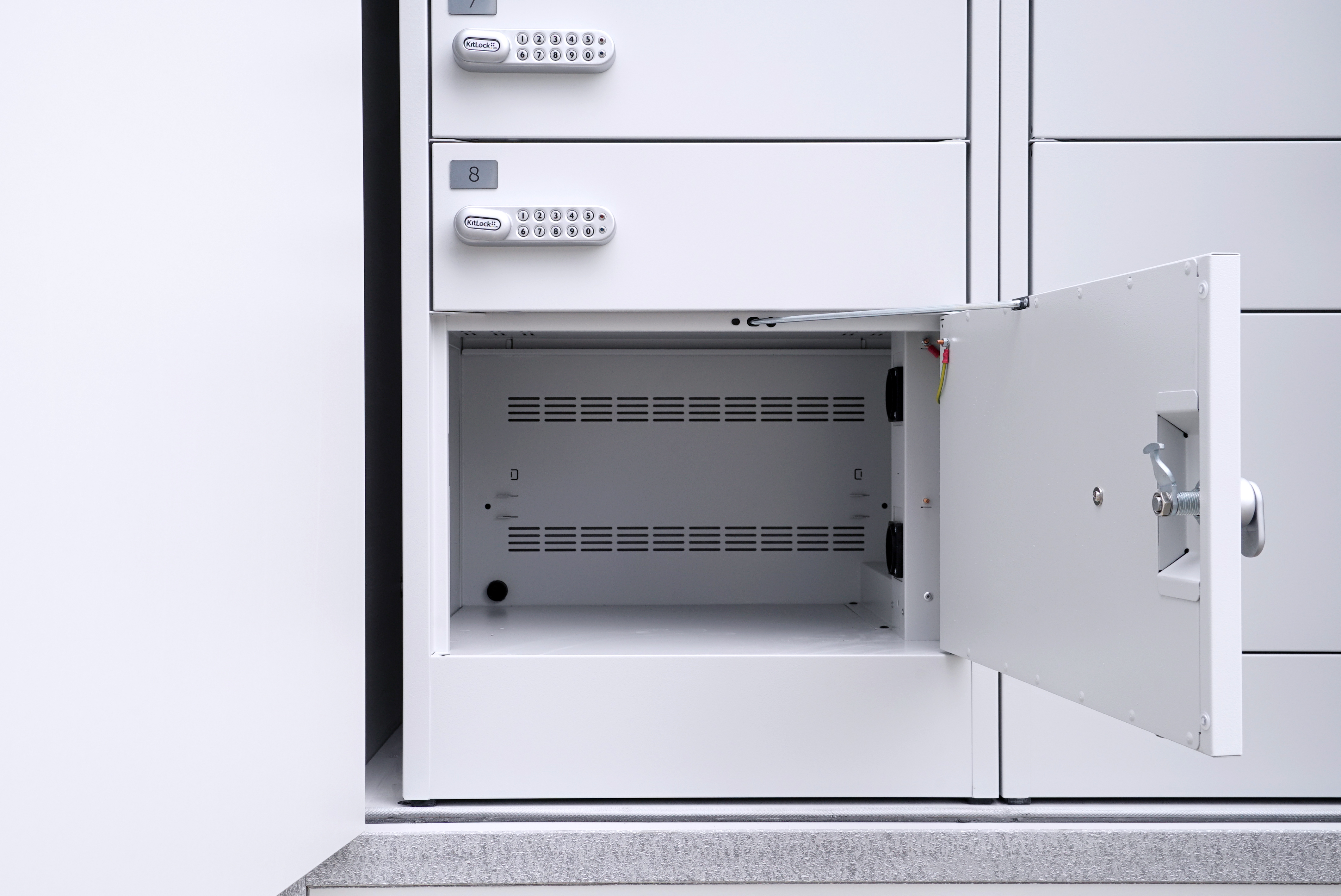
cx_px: 670
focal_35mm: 38
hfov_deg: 50.7
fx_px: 1416
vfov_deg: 35.1
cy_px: 448
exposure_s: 1/100
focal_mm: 38
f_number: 11
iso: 640
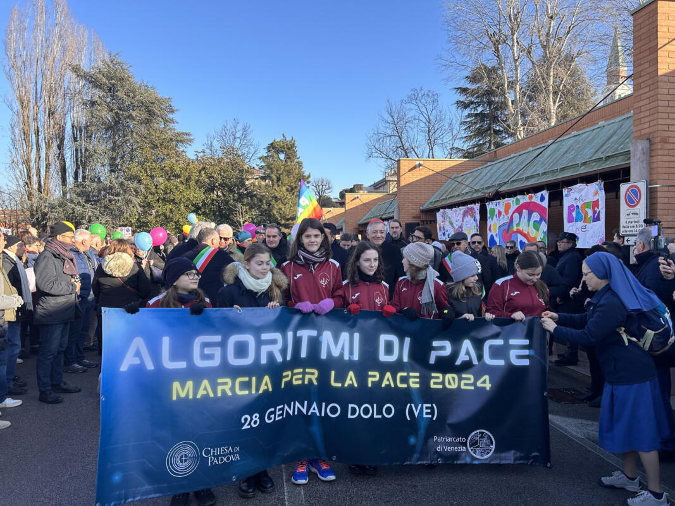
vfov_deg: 53.1
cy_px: 253
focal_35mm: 26
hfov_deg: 67.3
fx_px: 507
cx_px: 338
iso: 50
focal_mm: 5.7
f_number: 1.5
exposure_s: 1/1048
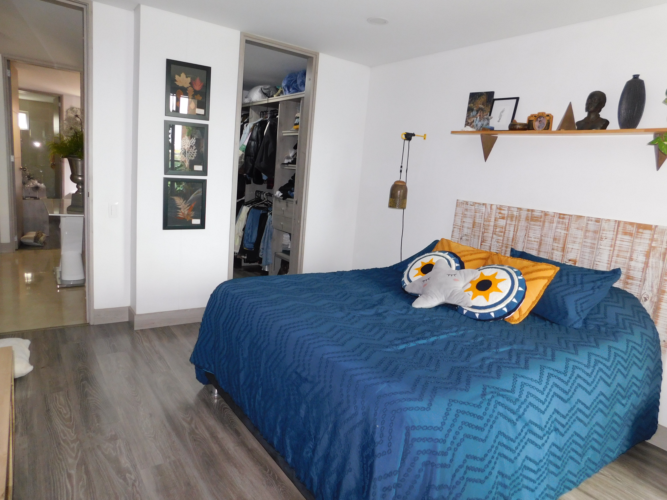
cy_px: 250
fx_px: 443
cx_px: 334
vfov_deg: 58.9
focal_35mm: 23
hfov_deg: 73.9
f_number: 3
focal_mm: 4
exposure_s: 1/30
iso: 200
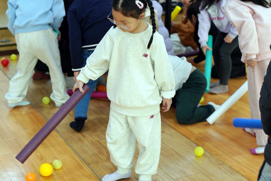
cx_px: 136
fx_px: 527
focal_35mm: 70
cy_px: 90
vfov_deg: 19.5
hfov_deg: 28.8
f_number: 4
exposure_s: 1/160
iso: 640
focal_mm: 70
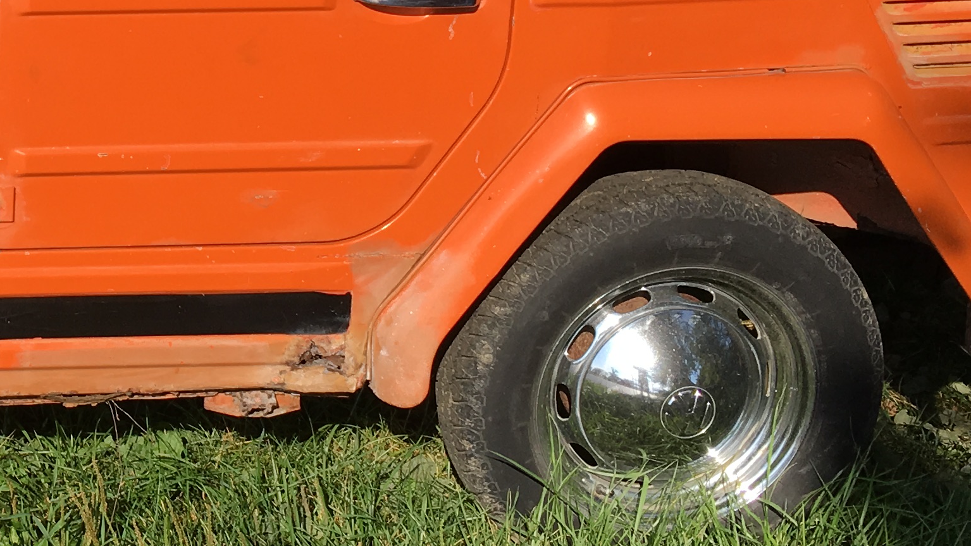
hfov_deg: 23.8
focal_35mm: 83
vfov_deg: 14.3
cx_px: -123
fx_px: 2137
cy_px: -9
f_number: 2.2
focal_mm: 4.15
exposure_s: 1/1166
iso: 25
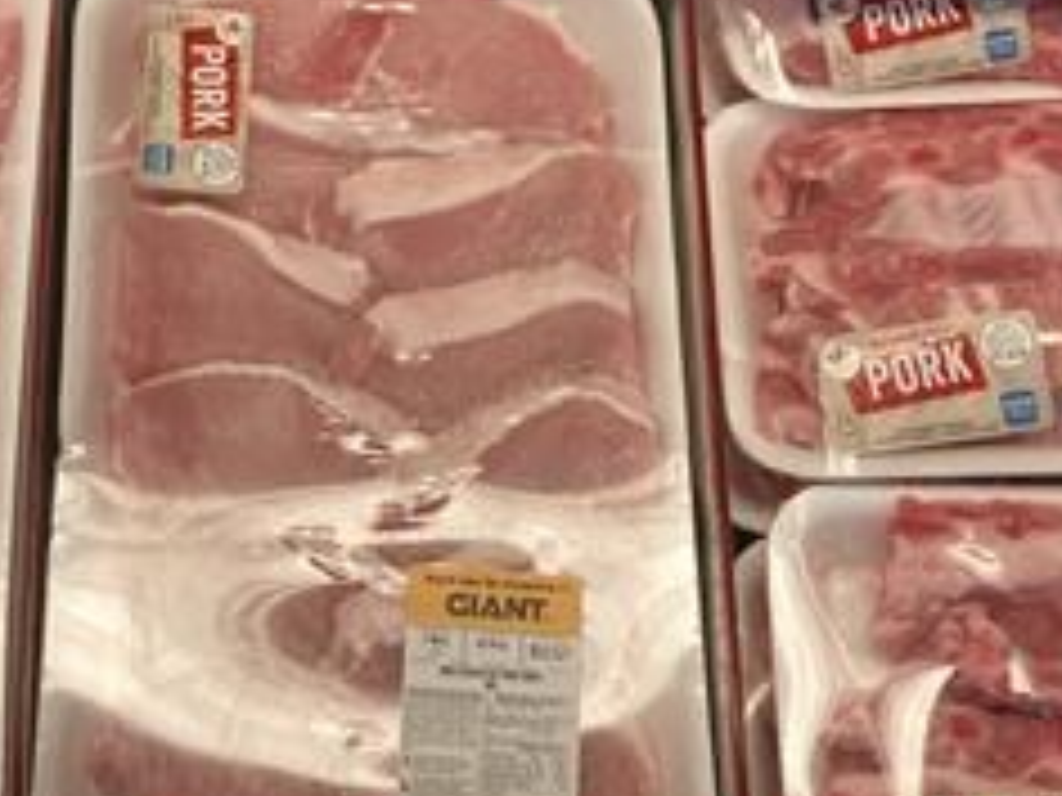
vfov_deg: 18.5
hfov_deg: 25.1
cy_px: -54
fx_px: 2362
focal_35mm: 77
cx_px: 297
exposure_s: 1/120
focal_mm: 3.99
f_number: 1.8
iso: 50
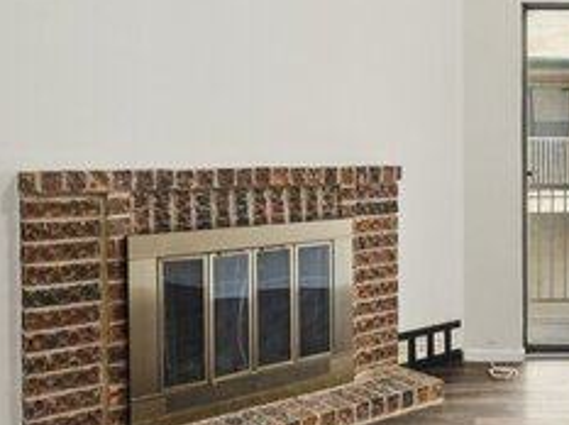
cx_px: 523
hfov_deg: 38.9
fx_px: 739
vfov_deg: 31.9
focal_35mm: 45
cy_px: 155
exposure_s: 1/15
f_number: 8
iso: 720
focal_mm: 17
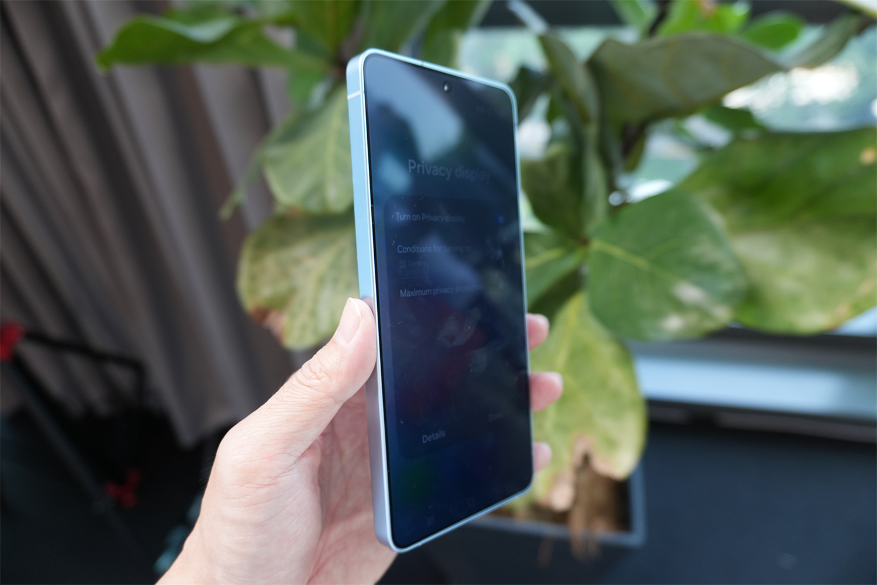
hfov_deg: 73.7
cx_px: 438
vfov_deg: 53.1
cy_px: 292
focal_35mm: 24
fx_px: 585
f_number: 3.5
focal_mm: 16
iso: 250
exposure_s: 1/30
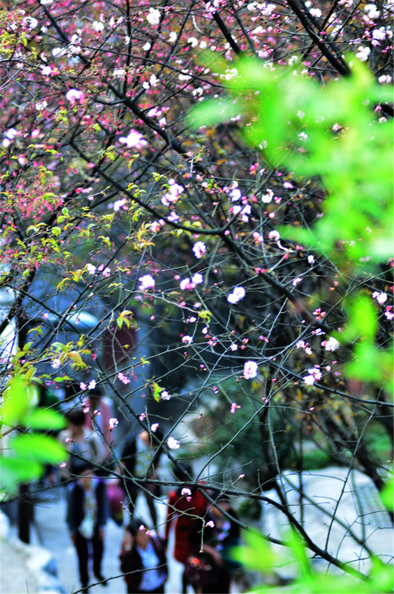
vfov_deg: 13.7
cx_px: 197
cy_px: 297
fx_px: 2474
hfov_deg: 9.1
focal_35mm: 150
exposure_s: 1/125
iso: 400
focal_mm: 100
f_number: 3.2
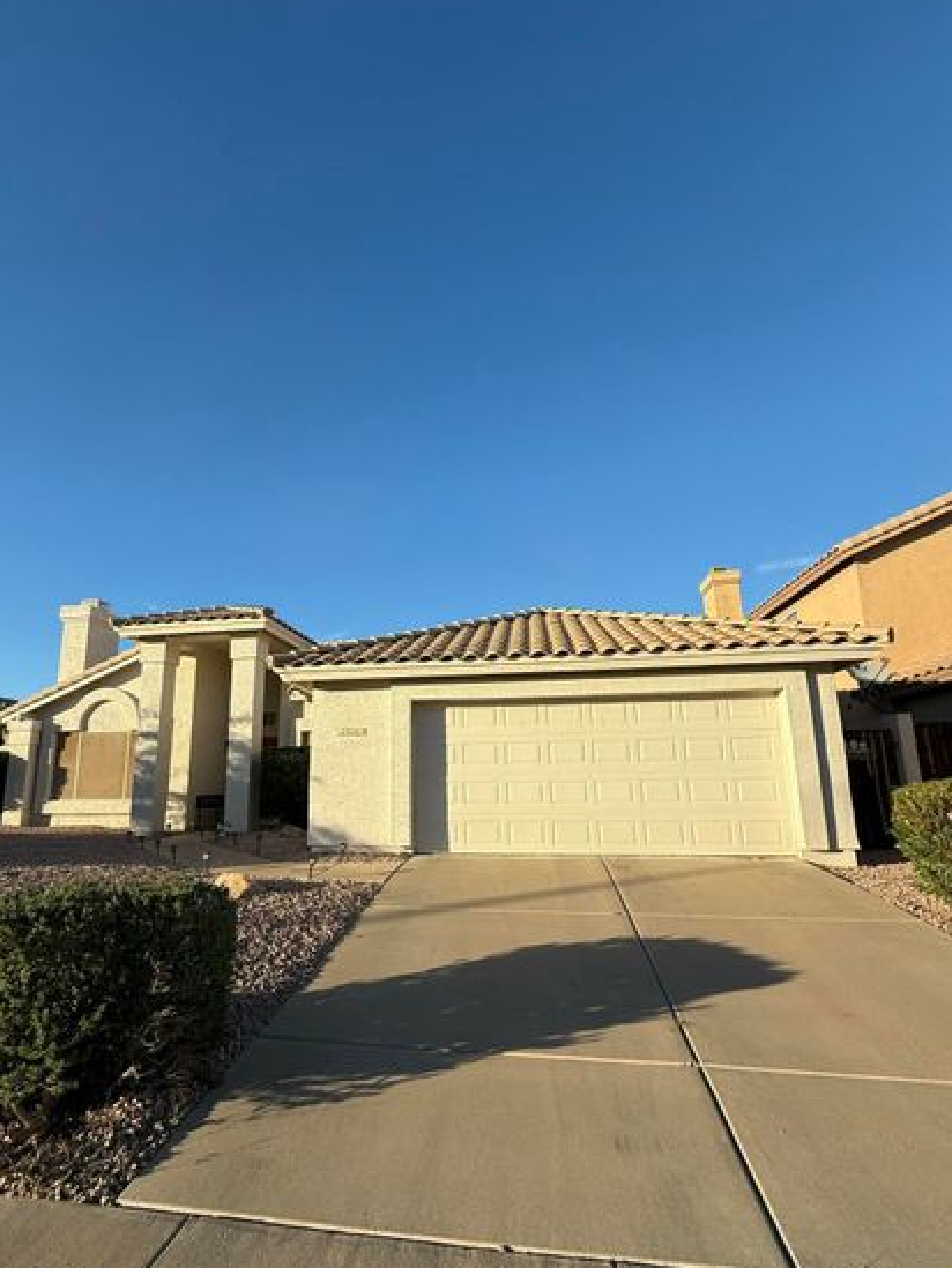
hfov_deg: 74.5
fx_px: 623
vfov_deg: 90.9
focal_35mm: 17
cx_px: 423
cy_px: 666
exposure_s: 1/1961
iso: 50
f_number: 2.2
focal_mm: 2.22
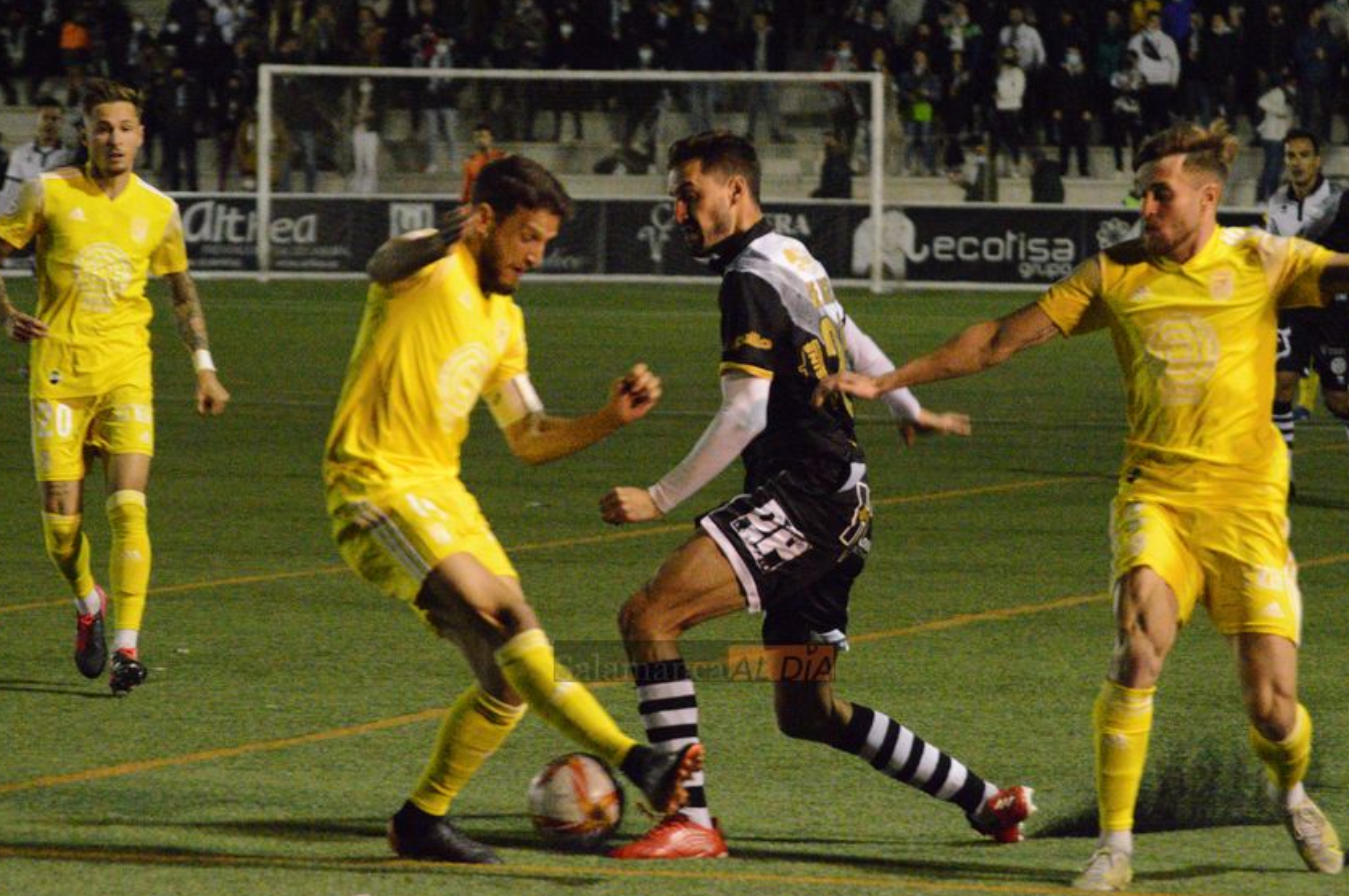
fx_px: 9230
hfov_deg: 8.4
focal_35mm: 247
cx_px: 694
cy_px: 500
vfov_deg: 5.6
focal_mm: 145
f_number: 6.3
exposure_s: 1/320
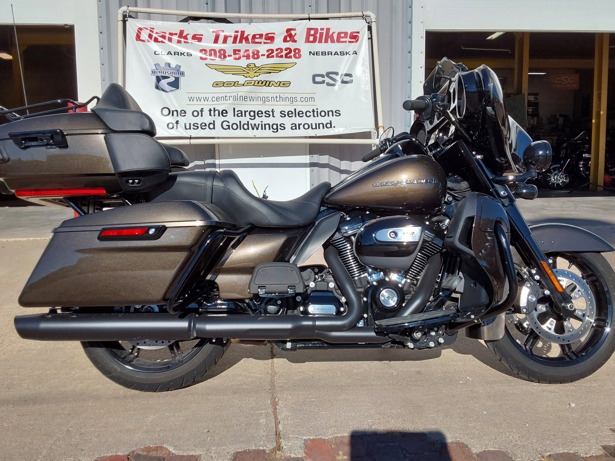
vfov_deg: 46.8
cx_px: 313
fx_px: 533
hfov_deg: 60.0
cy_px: 224
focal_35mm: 30
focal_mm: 2.91
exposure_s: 1/3479
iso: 50
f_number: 1.9
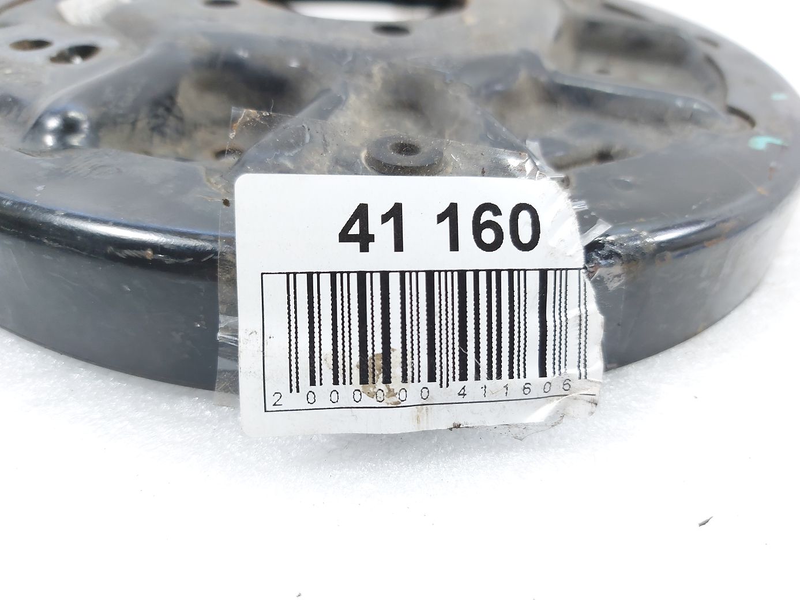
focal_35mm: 24
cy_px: 300
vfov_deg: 56.8
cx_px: 400
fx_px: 555
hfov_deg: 71.6
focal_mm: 5.23
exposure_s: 1/50
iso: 100
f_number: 1.8
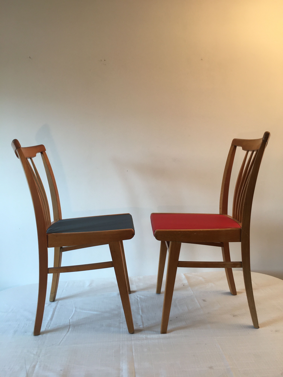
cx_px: 142
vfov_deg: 61.7
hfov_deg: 48.2
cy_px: 188
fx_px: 316
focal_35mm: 29
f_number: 2.2
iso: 32
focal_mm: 4.15
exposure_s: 1/50
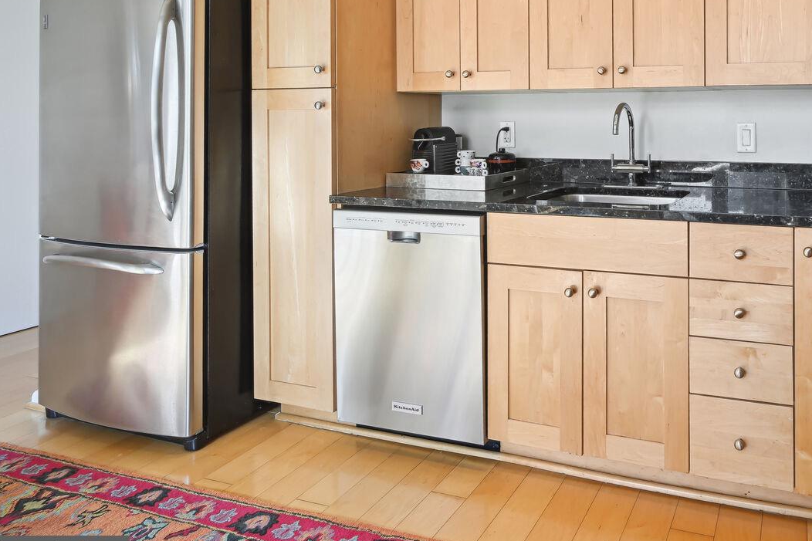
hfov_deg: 68.6
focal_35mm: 23
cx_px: 652
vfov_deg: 52.8
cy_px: 138
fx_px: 519
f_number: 9
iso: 200
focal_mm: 14
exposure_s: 1/25
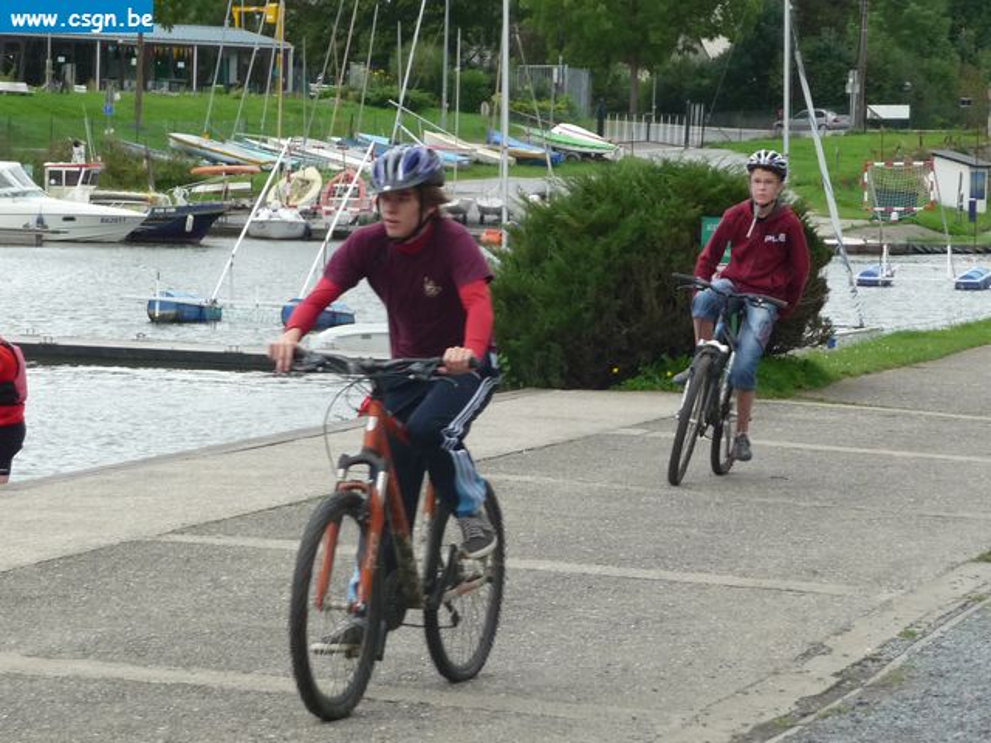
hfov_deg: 13.0
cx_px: 496
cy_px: 372
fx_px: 4352
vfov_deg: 9.8
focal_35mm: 152
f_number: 4.7
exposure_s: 1/200
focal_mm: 19.1
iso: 200
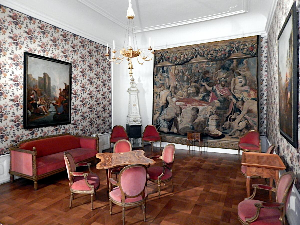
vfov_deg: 58.9
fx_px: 199
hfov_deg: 73.9
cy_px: 112
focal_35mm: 23
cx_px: 150
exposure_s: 1/5
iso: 800
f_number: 3
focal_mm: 4
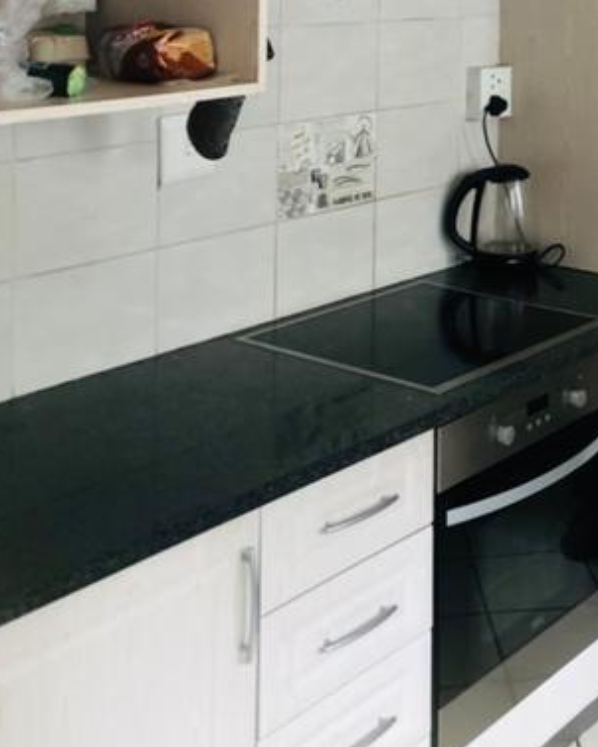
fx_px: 1282
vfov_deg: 30.2
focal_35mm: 58
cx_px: 505
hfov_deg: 25.6
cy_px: -2
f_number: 1.8
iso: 32
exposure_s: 1/20
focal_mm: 3.99
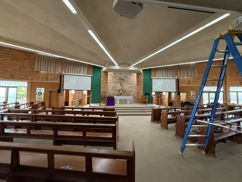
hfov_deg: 102.1
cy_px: 91
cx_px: 121
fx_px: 98
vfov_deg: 85.7
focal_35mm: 14
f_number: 2.2
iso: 500
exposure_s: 1/100
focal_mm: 2.22
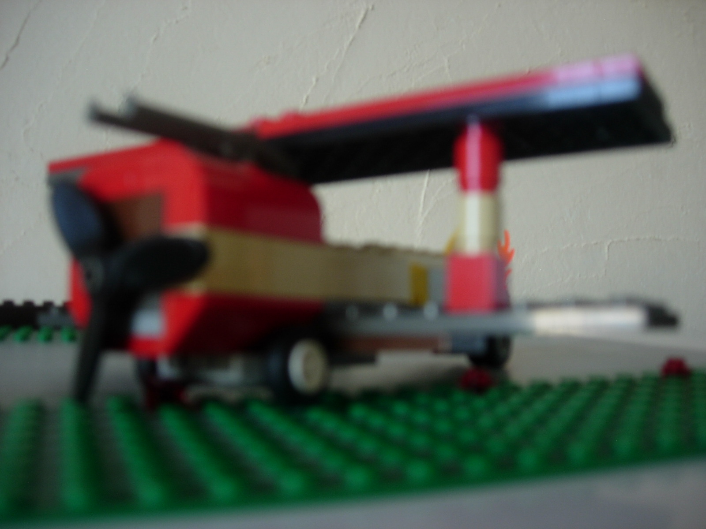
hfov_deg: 49.0
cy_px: 264
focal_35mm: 38
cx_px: 353
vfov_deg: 37.7
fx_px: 775
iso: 64
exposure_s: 1/6.3
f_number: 2.8
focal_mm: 7.8
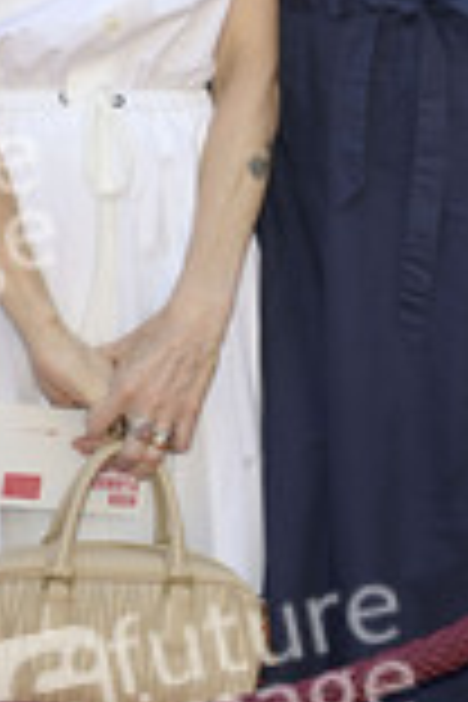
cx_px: 315
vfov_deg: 8.4
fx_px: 4738
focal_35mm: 243
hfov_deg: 5.7
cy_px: 18
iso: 640
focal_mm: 95
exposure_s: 1/250
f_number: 7.1
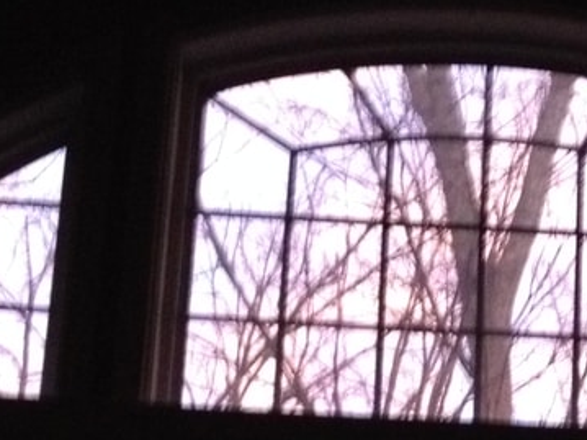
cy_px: 684
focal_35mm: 130
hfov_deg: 15.0
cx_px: 547
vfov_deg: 10.9
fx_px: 2204
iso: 400
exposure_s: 1/17
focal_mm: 4.28
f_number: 2.4
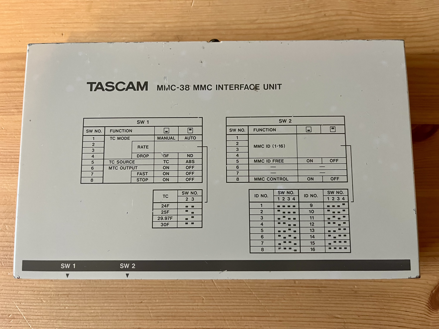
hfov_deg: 67.3
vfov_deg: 53.1
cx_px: 220
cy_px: 164
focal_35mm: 26
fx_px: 330
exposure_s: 1/33
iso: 400
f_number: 1.6
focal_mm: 5.1
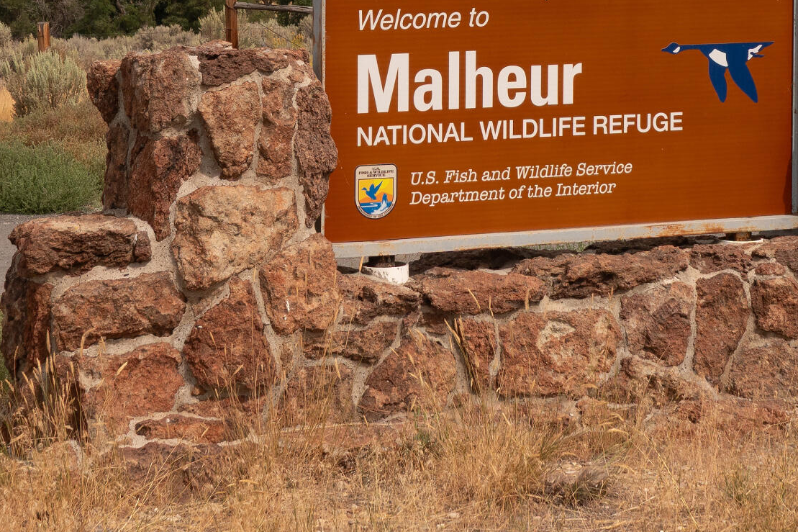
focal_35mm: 119
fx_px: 2637
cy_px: -89
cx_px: 370
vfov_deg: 11.3
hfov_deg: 17.2
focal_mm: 16.31
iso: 100
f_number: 4.5
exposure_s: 1/1000
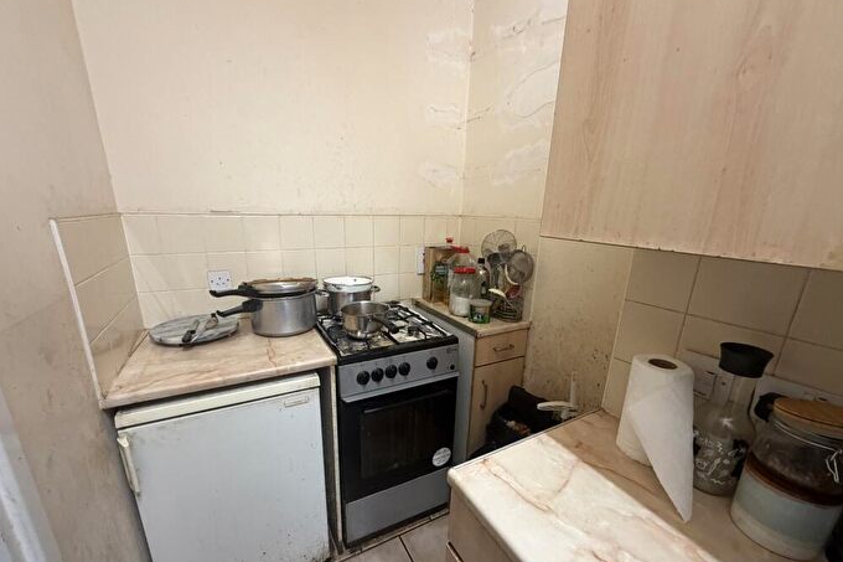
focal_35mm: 15
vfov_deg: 77.1
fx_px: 351
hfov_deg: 100.4
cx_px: 413
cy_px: 310
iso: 320
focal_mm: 2.22
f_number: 2.2
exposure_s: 1/50
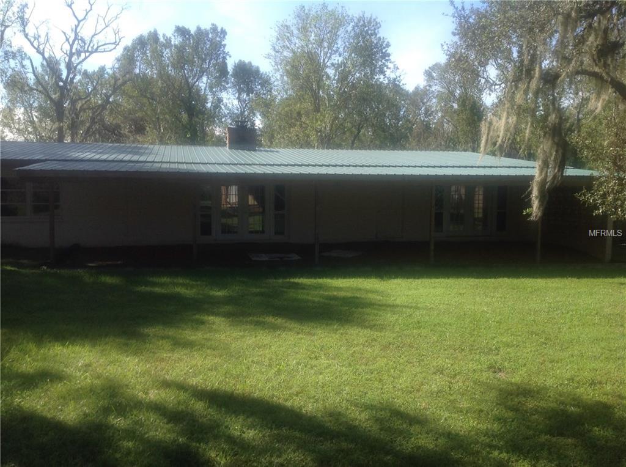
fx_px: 632
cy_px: 234
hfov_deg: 52.7
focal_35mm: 35
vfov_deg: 40.6
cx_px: 313
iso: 50
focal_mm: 4.28
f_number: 2.4
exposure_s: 1/840
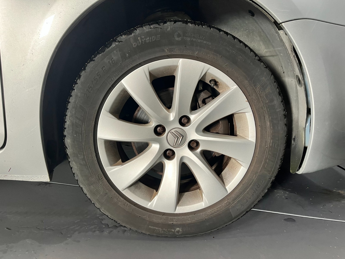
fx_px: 259
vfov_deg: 53.1
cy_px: 130
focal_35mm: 26
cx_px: 172
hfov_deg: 67.3
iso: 160
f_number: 1.6
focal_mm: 5.1
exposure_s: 1/50
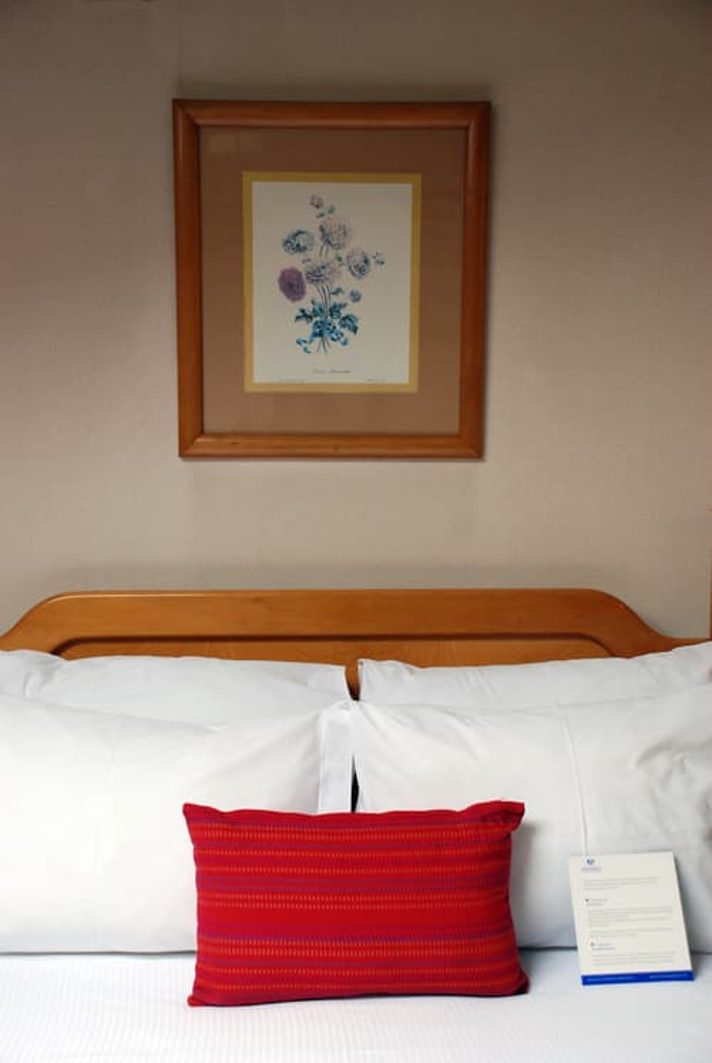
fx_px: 1553
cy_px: 532
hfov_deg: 25.8
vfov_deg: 37.8
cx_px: 356
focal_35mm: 52
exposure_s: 1/50
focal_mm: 35
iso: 500
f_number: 4.5
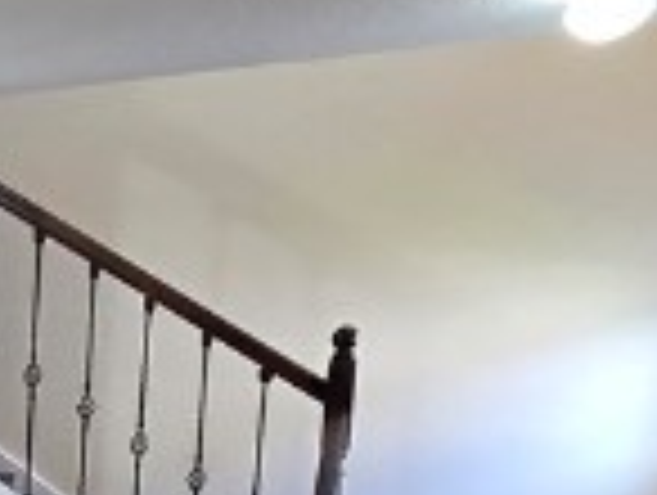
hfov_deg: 16.7
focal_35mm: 91
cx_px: -626
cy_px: 904
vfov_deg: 14.3
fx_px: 1730
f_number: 2.2
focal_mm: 2.2
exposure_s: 1/60
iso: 200
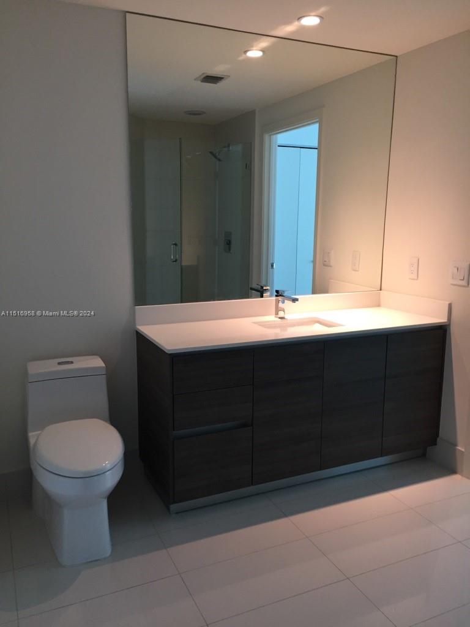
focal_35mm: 29
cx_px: 235
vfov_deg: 61.7
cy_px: 314
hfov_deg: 48.2
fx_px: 525
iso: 125
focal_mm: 4.15
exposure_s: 1/30
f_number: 2.2
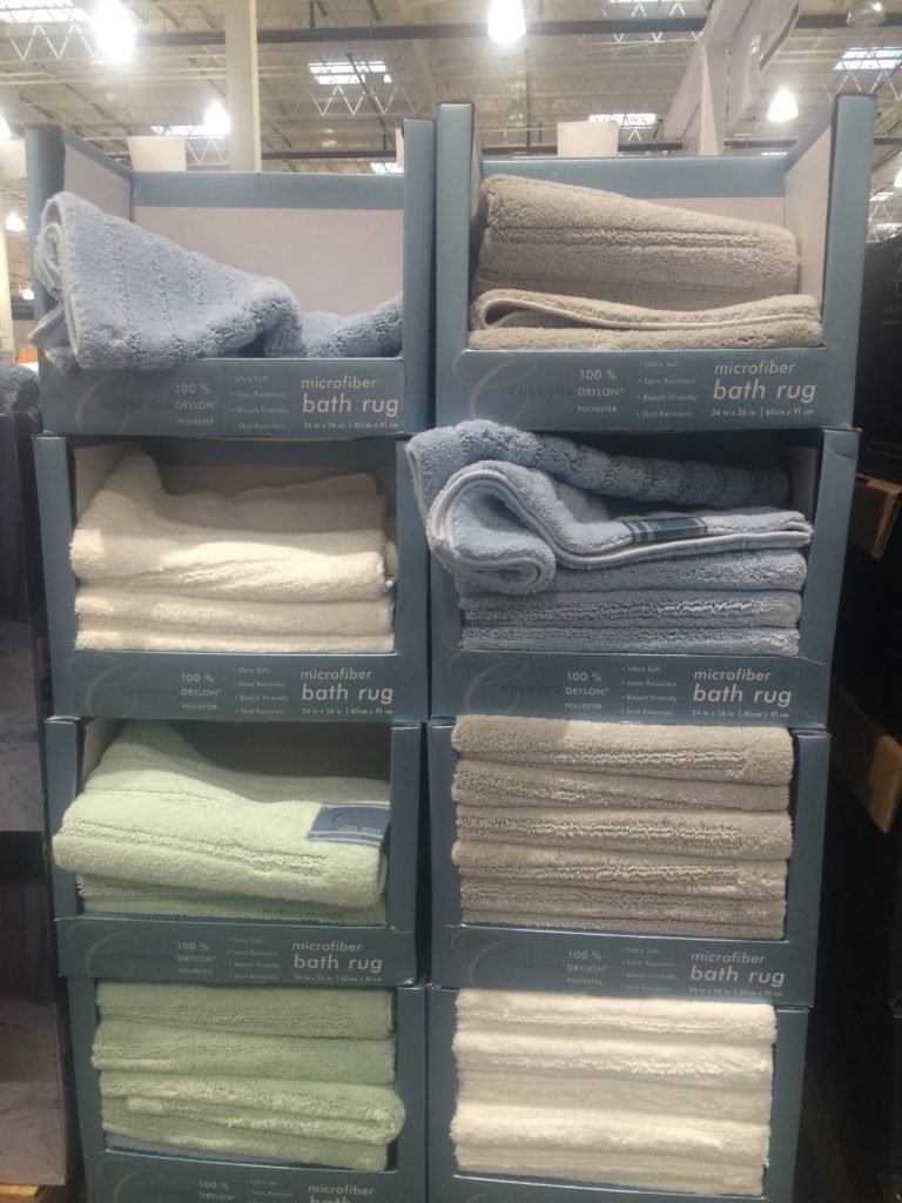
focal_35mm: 29
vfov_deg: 61.7
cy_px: 602
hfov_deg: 48.2
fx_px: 1008
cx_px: 451
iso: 100
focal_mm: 4.15
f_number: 2.2
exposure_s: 1/30
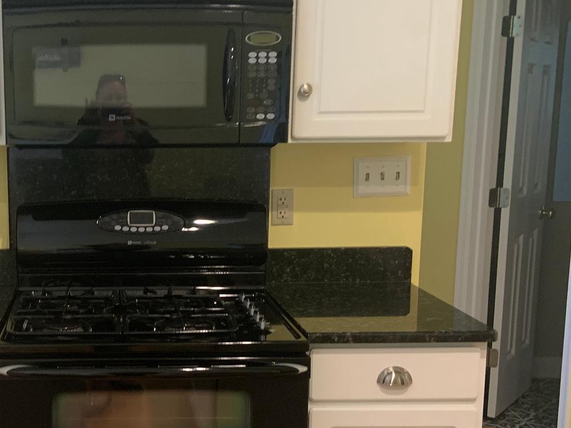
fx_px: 874
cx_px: 111
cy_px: 278
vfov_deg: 27.4
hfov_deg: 35.0
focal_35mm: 53
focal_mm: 4.25
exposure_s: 1/40
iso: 320
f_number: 1.8
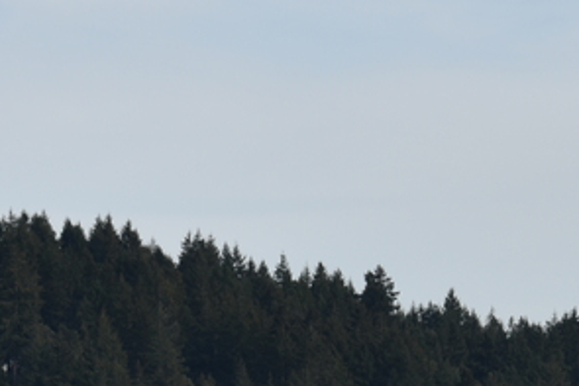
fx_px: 6291
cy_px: 739
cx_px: 320
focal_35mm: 391
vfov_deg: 3.5
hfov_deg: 5.3
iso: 100
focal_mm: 90
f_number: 8
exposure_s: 1/250
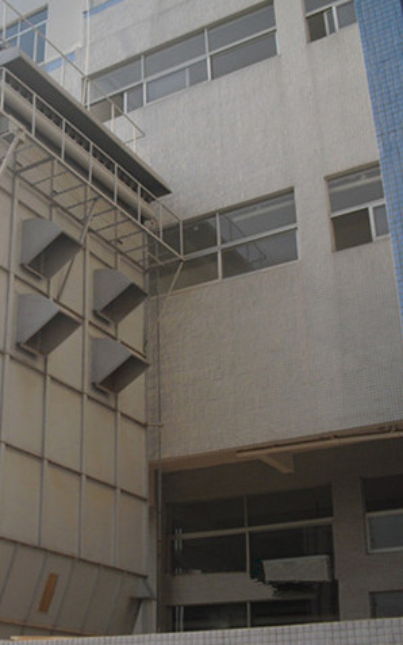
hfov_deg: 24.3
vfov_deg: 38.9
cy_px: 324
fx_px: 914
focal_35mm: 52
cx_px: 61
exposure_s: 1/1000
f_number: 3.1
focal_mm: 6.3
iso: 100
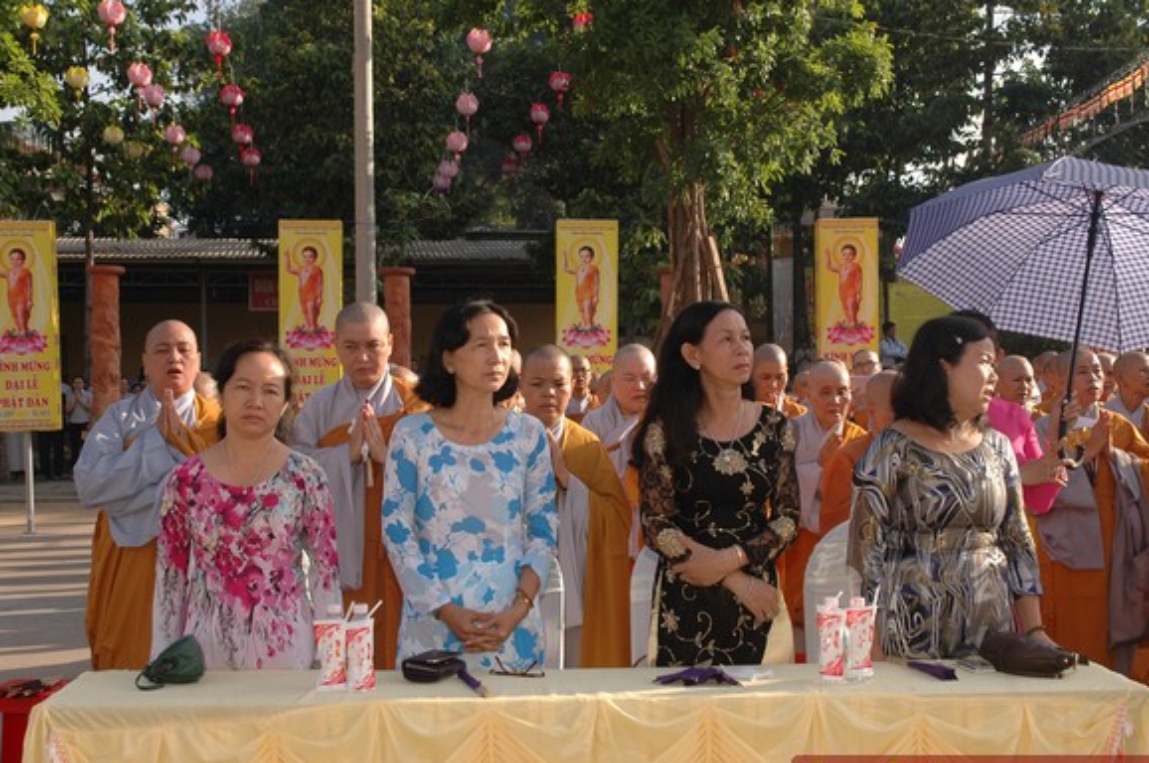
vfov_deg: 28.3
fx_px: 1516
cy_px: 391
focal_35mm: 48
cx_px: 586
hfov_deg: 41.5
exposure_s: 1/250
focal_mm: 29
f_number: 8
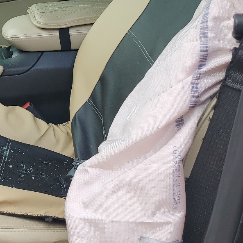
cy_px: 82
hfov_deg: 25.2
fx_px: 492
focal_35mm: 62
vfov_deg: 27.6
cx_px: -43
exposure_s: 1/476
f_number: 1.5
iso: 50
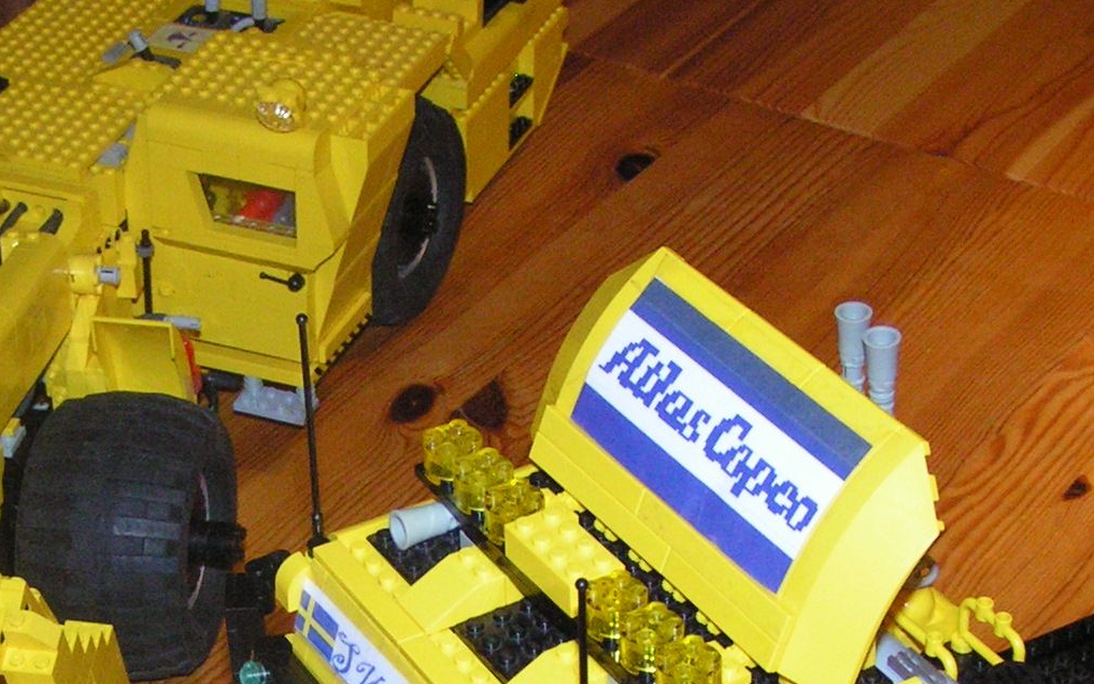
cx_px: 432
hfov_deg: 23.0
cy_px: 622
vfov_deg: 14.4
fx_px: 2684
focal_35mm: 90
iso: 200
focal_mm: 6.3
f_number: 2.8
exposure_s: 1/40
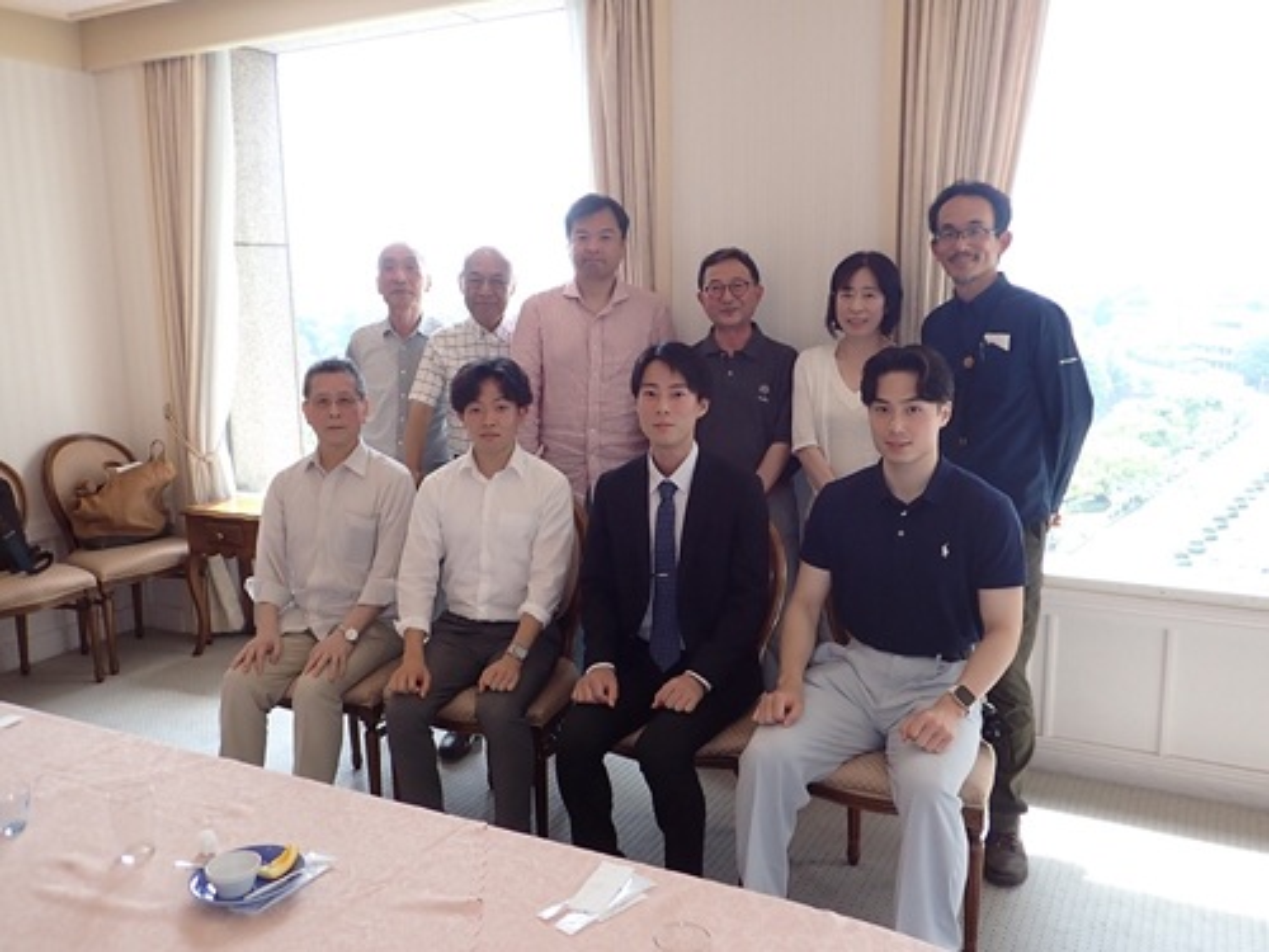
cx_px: 634
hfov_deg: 60.0
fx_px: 1100
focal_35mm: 30
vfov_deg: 46.8
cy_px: 476
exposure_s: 1/125
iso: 125
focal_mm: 5.4
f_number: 2.3
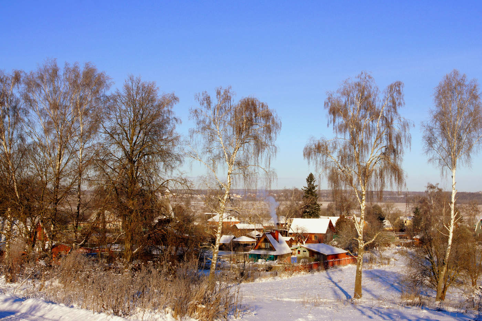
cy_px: 160
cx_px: 241
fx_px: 602
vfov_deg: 29.8
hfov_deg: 43.6
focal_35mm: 45
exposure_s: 1/400
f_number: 10
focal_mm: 30
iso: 200
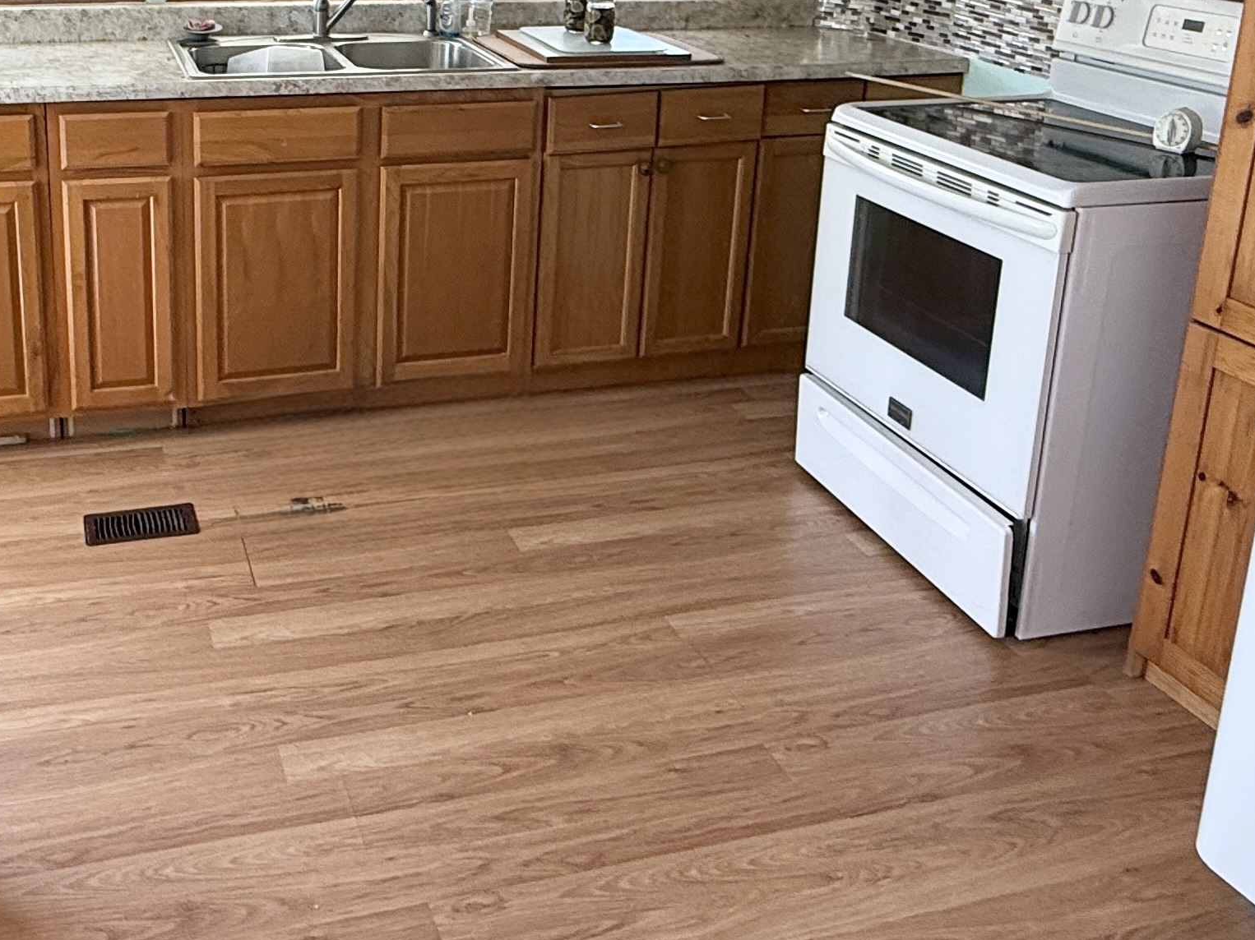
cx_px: 399
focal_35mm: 37
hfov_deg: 49.1
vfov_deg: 37.0
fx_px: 1341
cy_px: 162
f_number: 2.2
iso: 160
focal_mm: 2.22
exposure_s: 1/120
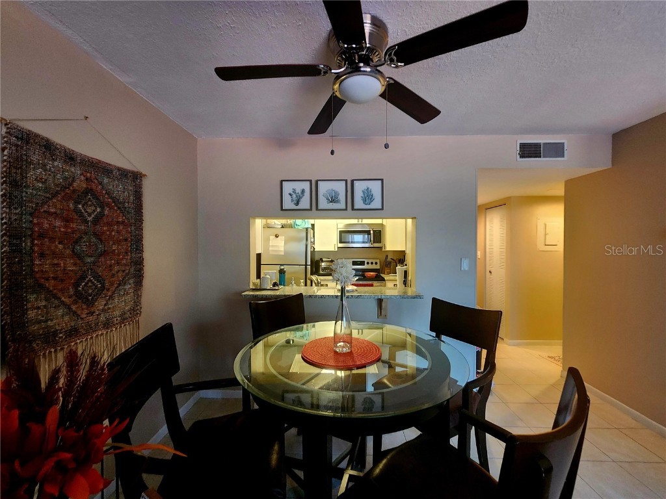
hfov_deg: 106.2
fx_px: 250
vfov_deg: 89.9
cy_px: 250
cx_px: 333
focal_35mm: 13
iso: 400
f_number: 2.2
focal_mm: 2.2
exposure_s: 1/30
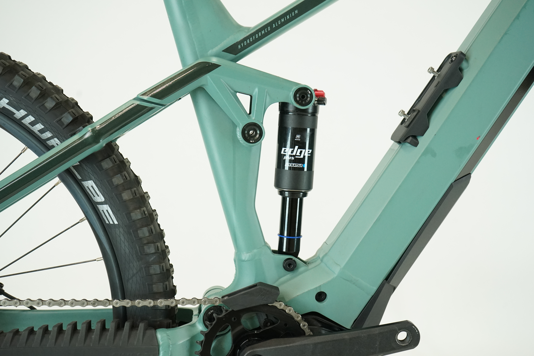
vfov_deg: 29.2
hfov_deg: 42.7
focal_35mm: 46
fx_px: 682
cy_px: 178
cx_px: 267
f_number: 6.3
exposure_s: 1/200
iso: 2500
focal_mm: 46
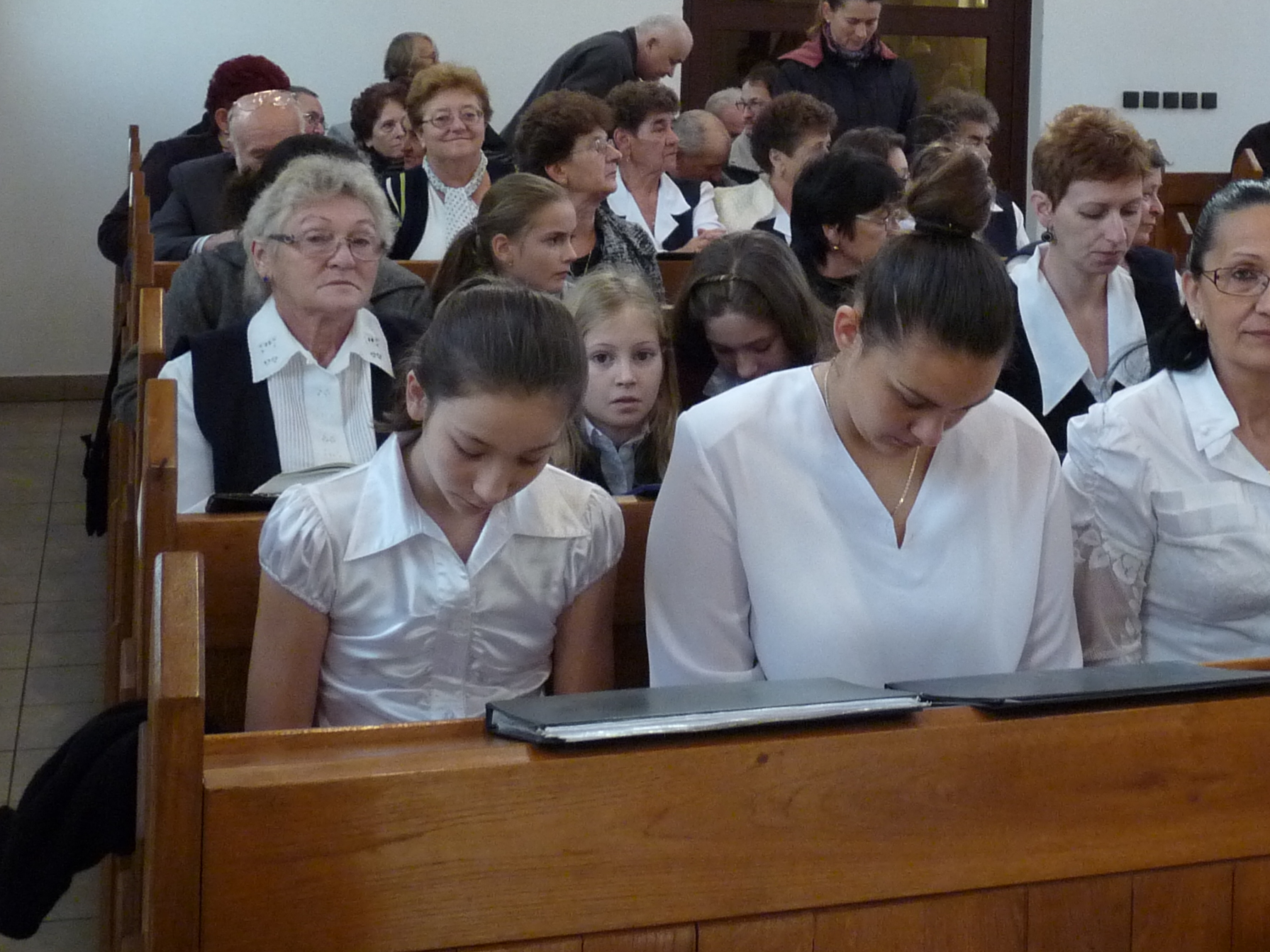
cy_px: 57
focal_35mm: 55
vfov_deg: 25.5
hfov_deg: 34.7
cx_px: 824
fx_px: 2018
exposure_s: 1/30
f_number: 2.8
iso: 320
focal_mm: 4.8
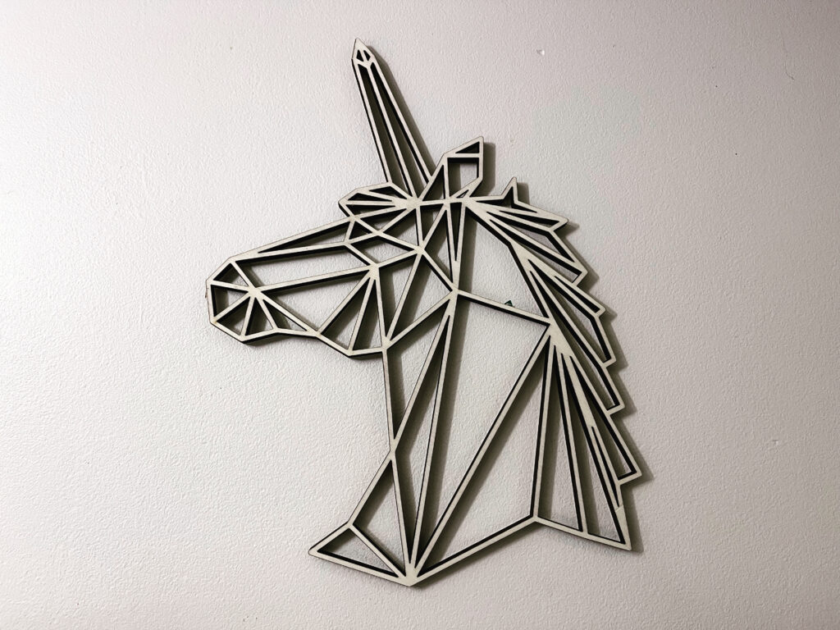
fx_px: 631
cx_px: 420
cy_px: 315
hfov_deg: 67.3
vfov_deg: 53.1
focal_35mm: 26
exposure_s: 1/50
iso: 160
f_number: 1.6
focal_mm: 5.1
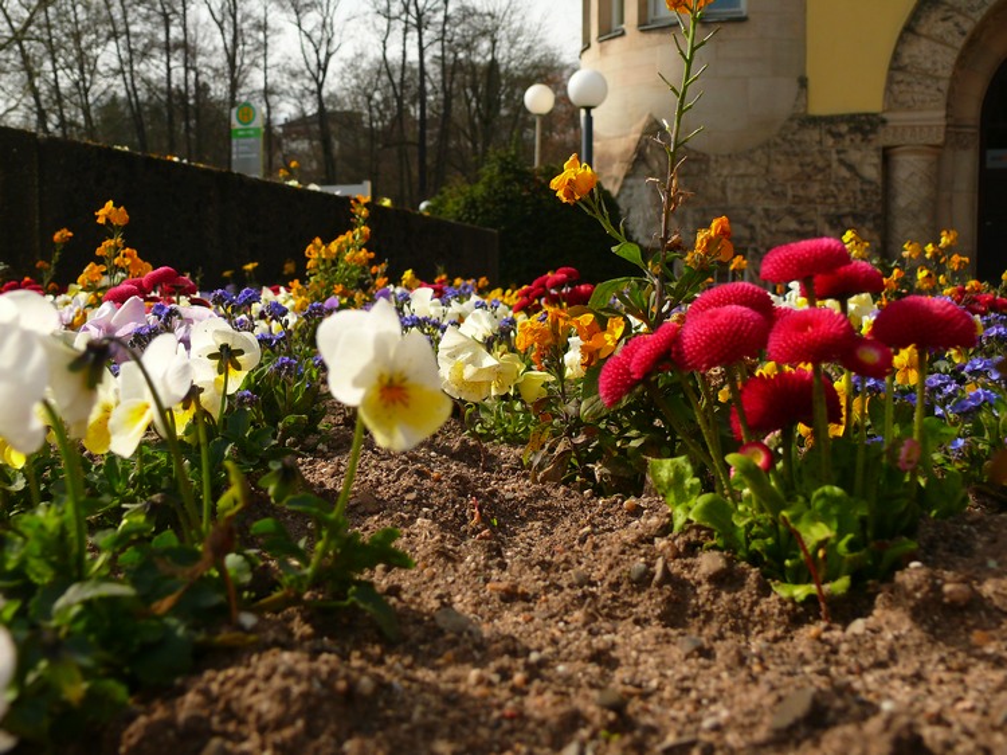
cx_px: 504
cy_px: 378
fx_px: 1309
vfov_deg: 32.2
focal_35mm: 45
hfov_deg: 42.1
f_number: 4
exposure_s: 1/250
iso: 100
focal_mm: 9.4
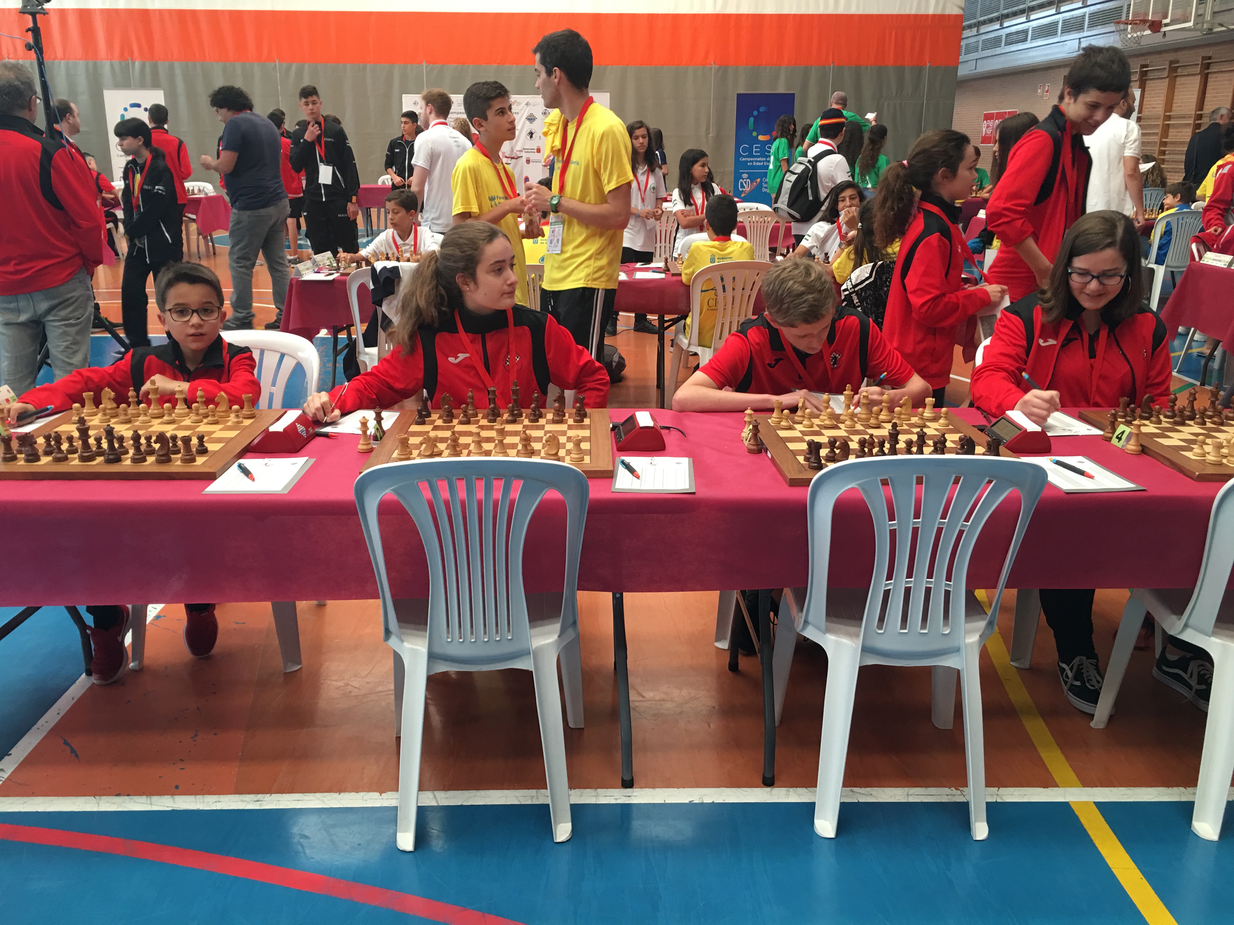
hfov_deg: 61.7
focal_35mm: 29
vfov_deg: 48.2
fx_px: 1034
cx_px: 617
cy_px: 462
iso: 50
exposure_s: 1/33
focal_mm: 4.15
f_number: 2.2
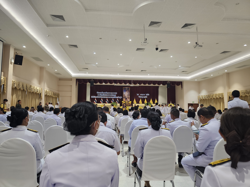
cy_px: 94
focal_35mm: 23
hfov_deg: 73.9
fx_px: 166
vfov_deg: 58.9
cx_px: 125
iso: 160
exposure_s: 1/100
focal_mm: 6.3
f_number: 1.7
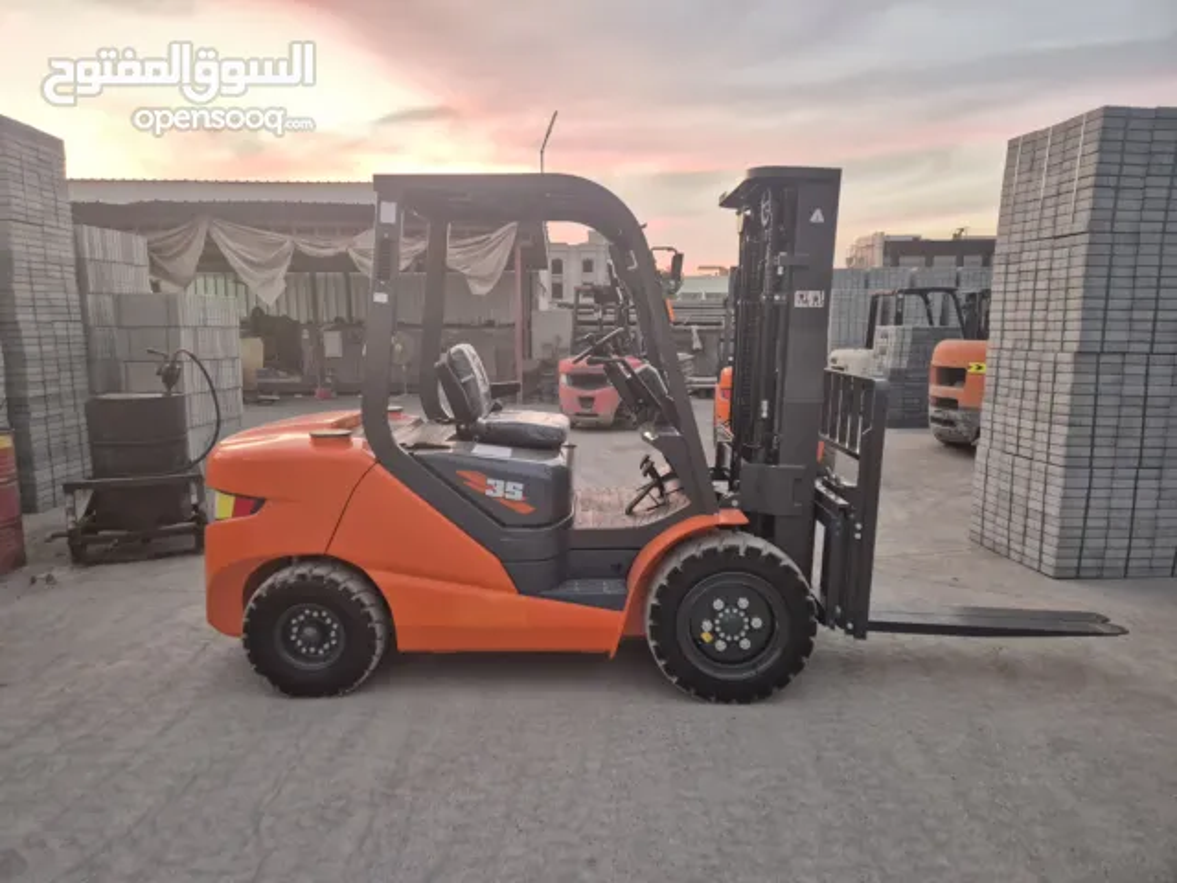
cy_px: 442
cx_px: 588
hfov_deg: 73.9
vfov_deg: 58.9
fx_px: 782
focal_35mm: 23
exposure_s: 1/100
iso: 1250
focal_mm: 5.4
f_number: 1.8
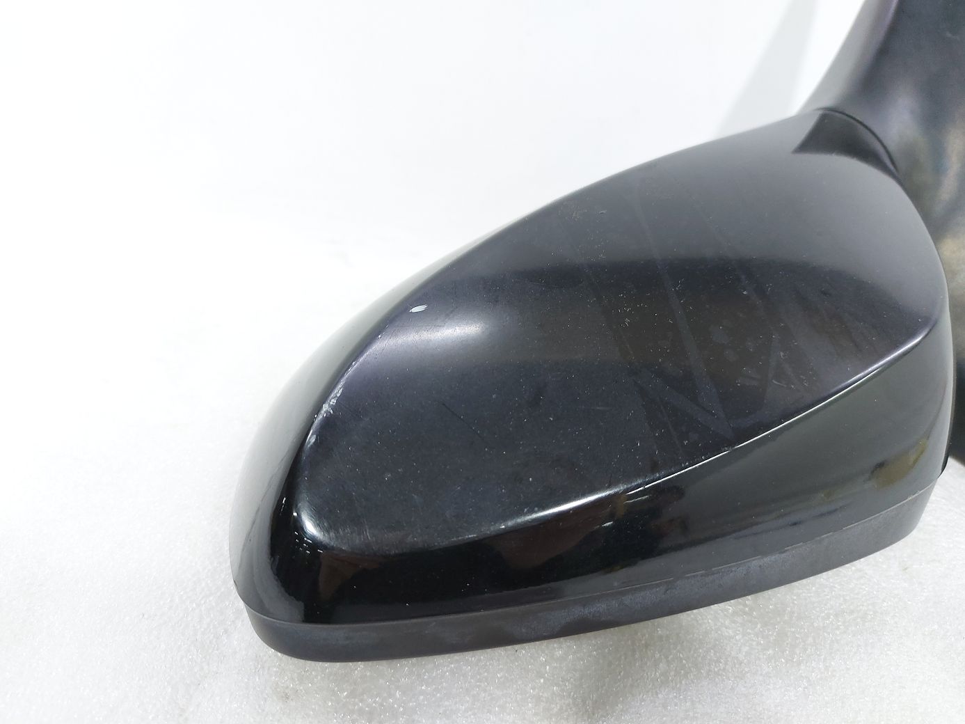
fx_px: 669
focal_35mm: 24
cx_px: 482
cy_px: 362
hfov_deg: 71.6
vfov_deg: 56.8
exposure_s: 1/50
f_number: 1.8
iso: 125
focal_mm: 5.23
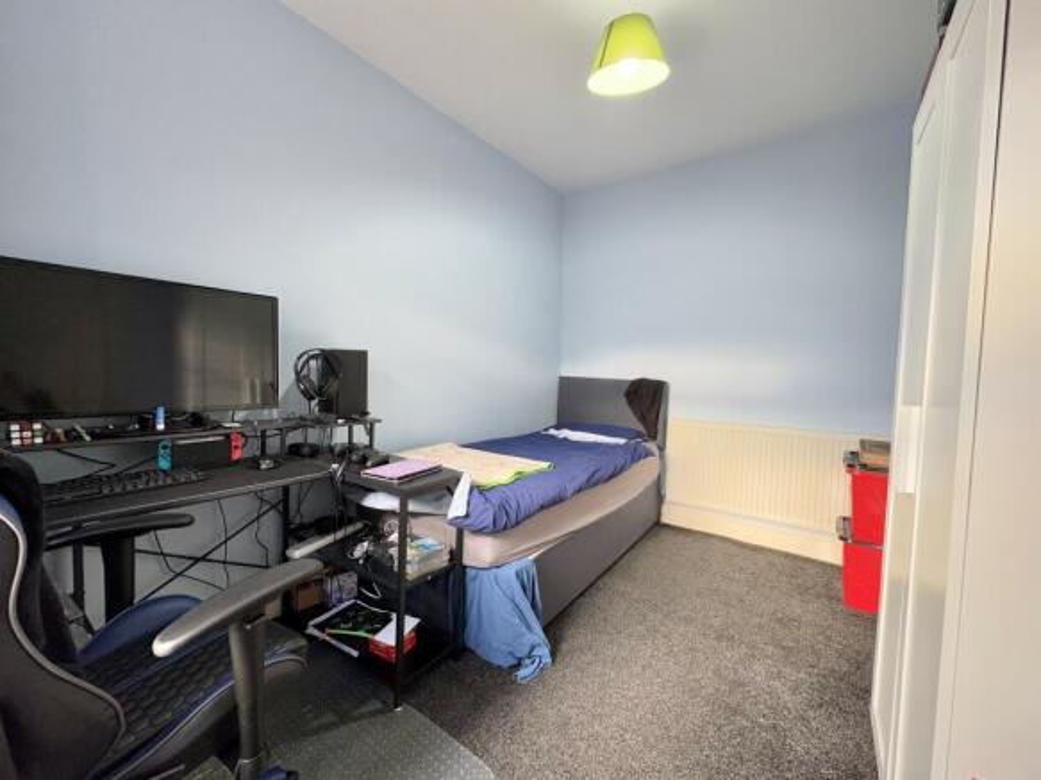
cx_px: 520
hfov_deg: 102.1
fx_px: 421
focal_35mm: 14
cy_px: 390
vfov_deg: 85.7
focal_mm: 2.22
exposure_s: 1/50
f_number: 2.2
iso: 160
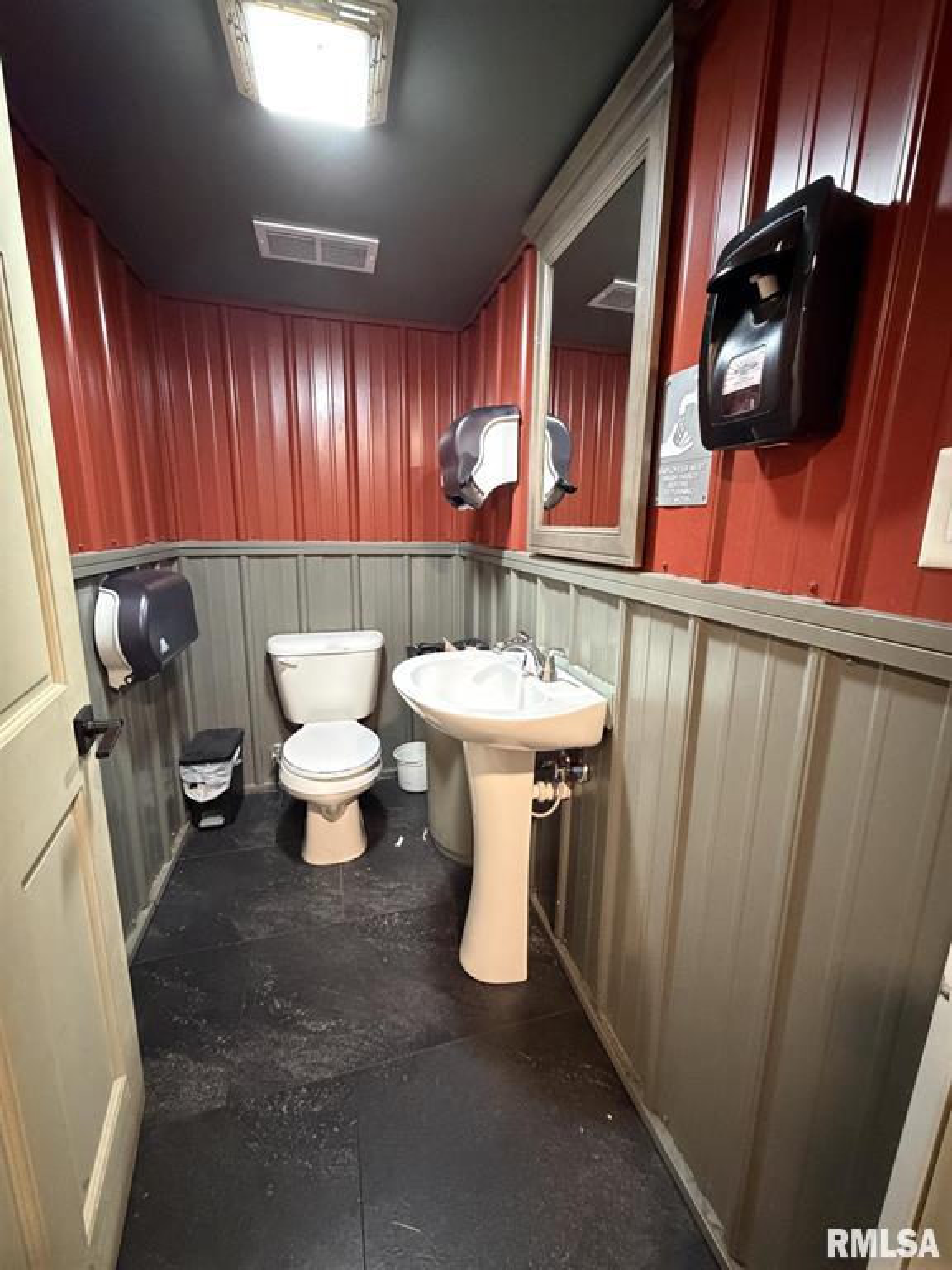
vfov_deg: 102.1
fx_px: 513
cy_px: 635
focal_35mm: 14
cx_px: 476
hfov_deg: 85.7
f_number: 2.2
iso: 1600
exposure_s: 1/40
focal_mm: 2.22
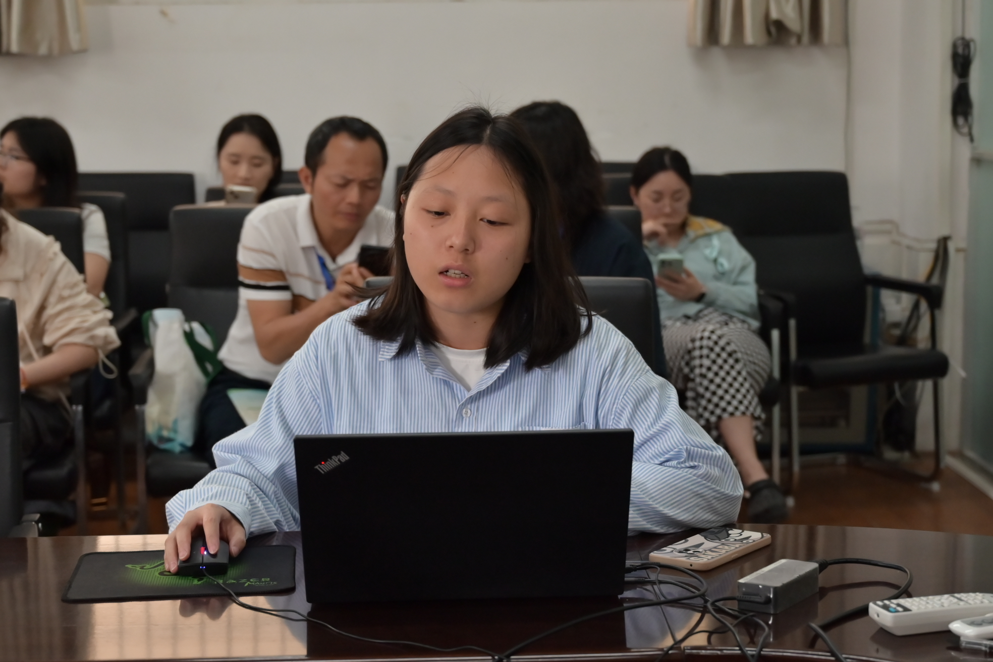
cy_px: 331
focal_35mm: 67
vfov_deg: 20.3
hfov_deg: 30.1
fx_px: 1848
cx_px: 496
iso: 1100
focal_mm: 45
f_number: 4
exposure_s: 1/125
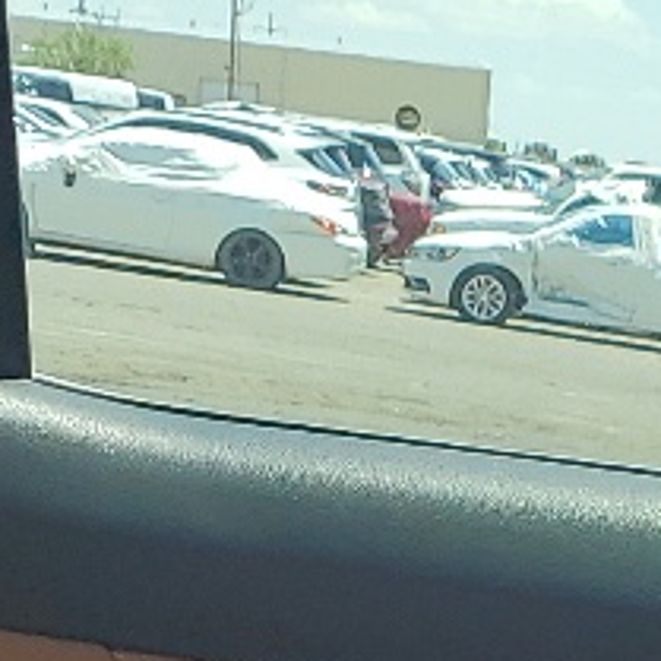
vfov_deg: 9.2
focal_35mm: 176
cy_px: 1414
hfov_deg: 9.7
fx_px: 3802
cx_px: 942
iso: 50
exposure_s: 1/667
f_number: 1.5
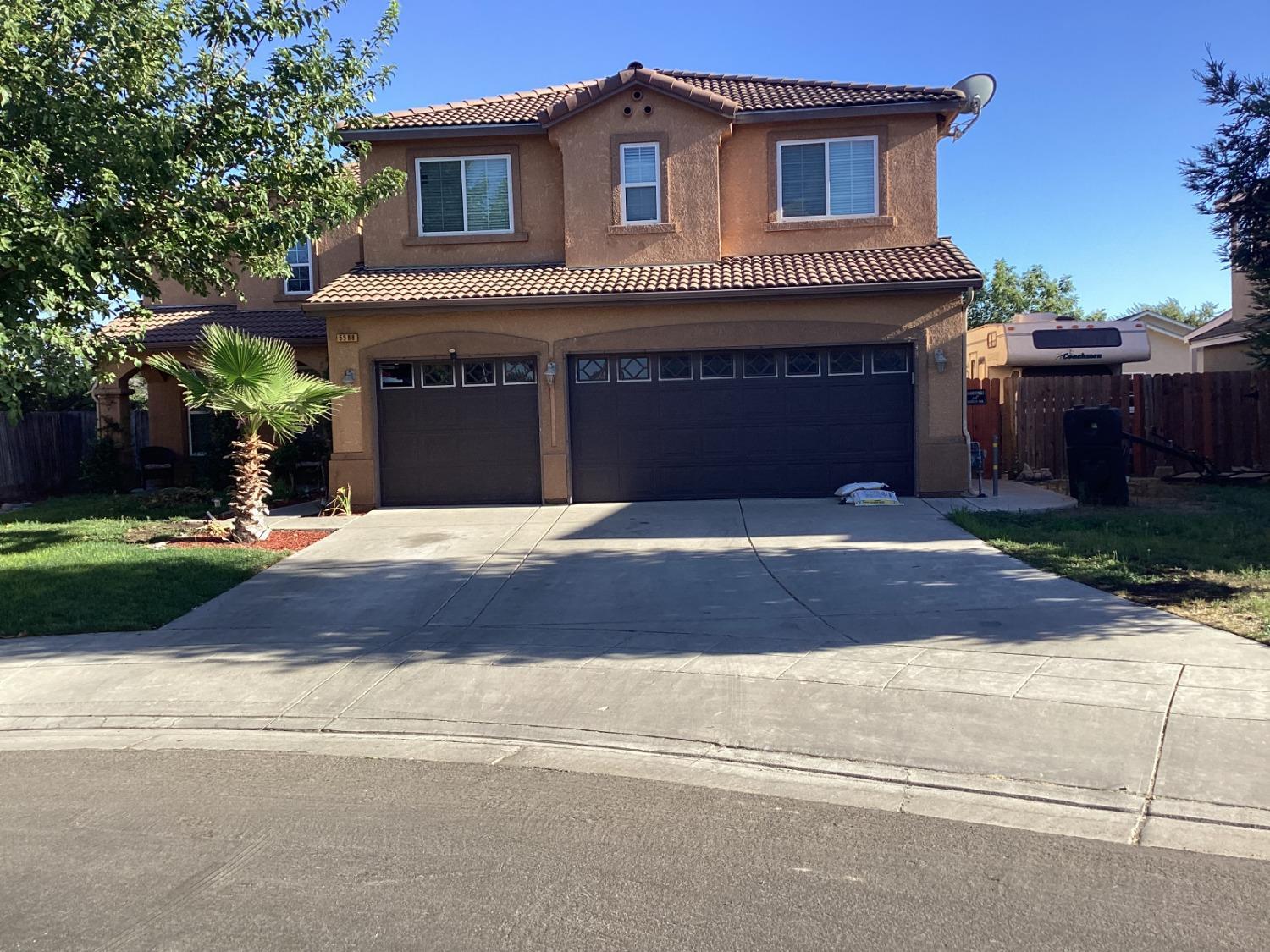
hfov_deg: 58.4
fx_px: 1137
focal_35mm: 31
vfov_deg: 45.4
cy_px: 476
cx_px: 635
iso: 25
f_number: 2.4
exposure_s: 1/554
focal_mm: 3.3
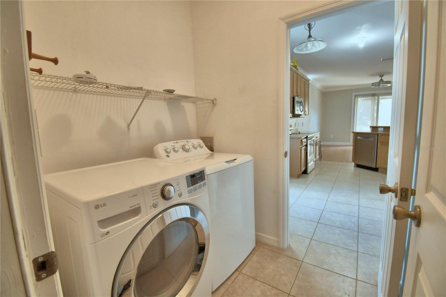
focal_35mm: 15
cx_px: 223
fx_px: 186
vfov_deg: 77.3
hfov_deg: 100.4
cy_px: 148
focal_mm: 10
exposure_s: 1/30
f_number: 4.5
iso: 560
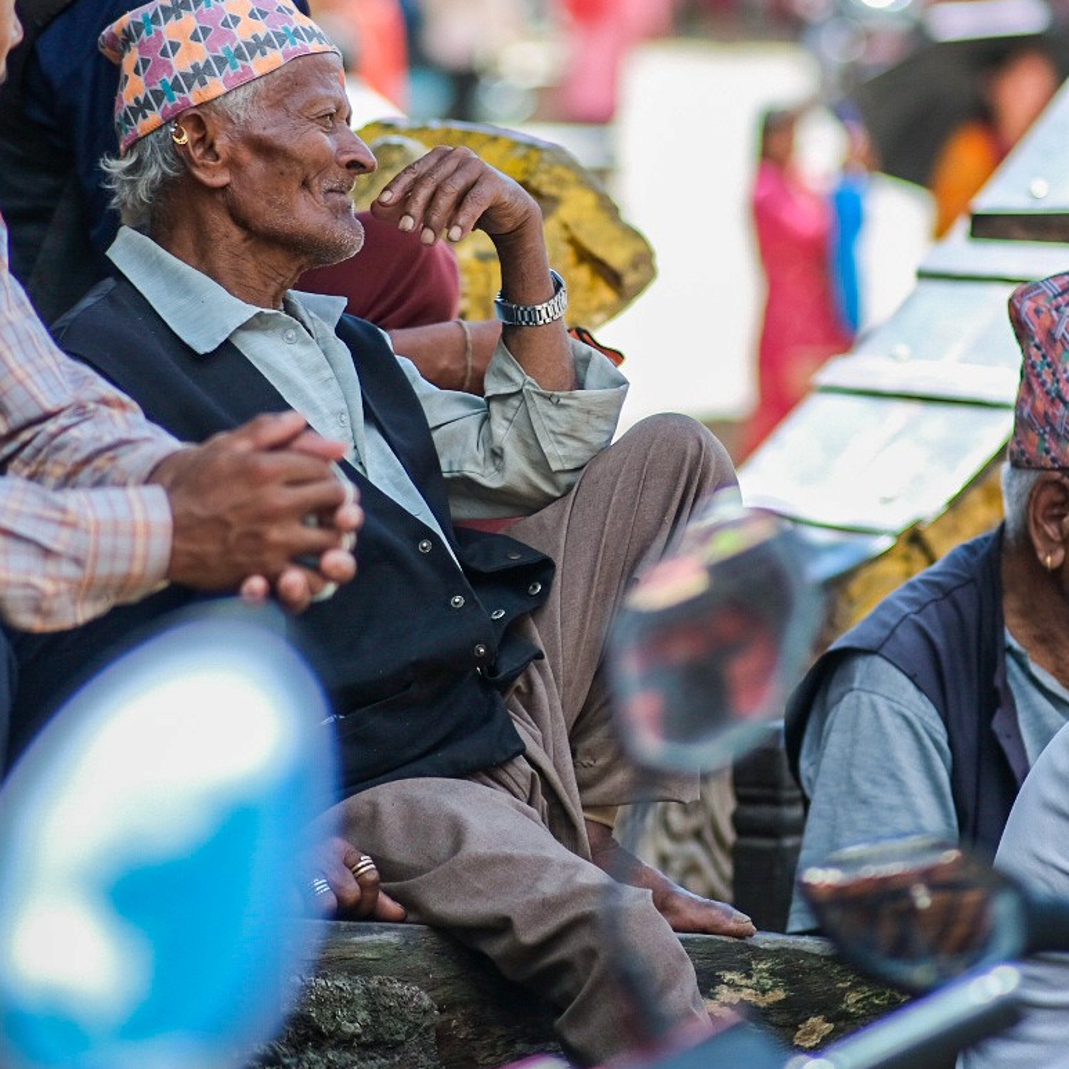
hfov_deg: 7.0
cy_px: 350
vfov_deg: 7.0
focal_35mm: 250
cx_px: 520
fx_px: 8735
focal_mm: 85
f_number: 1.8
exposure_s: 1/1600
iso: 160
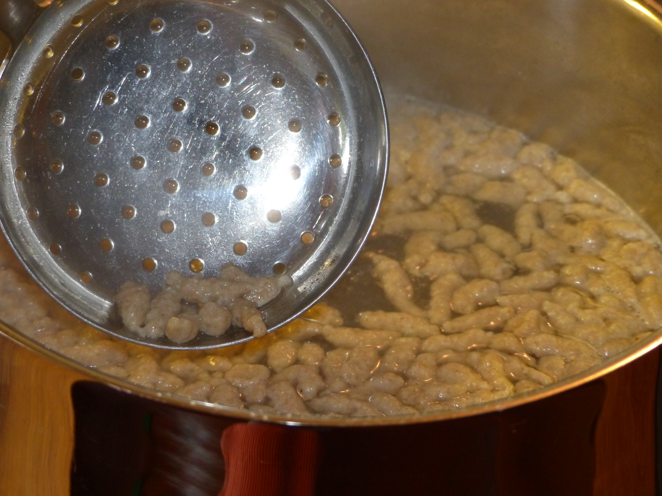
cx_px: 331
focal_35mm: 128
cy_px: 248
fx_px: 2448
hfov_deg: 15.4
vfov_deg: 11.6
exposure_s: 1/60
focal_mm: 23.1
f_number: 2.8
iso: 400
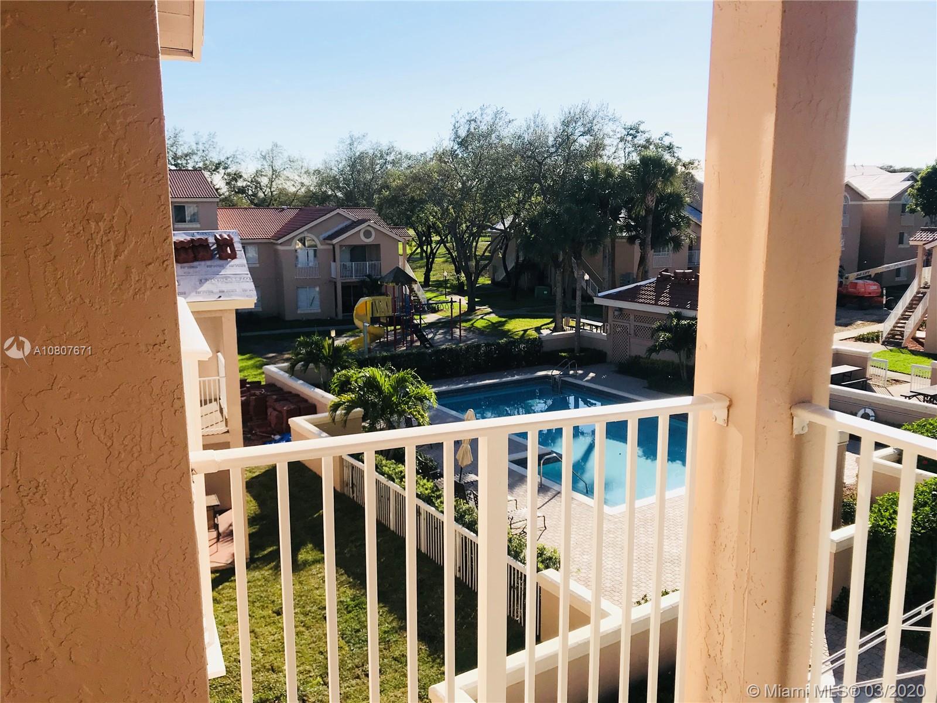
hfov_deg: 63.4
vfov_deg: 49.7
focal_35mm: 28
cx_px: 468
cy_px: 352
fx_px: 758
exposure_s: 1/2457
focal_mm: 3.99
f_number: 1.8
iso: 20
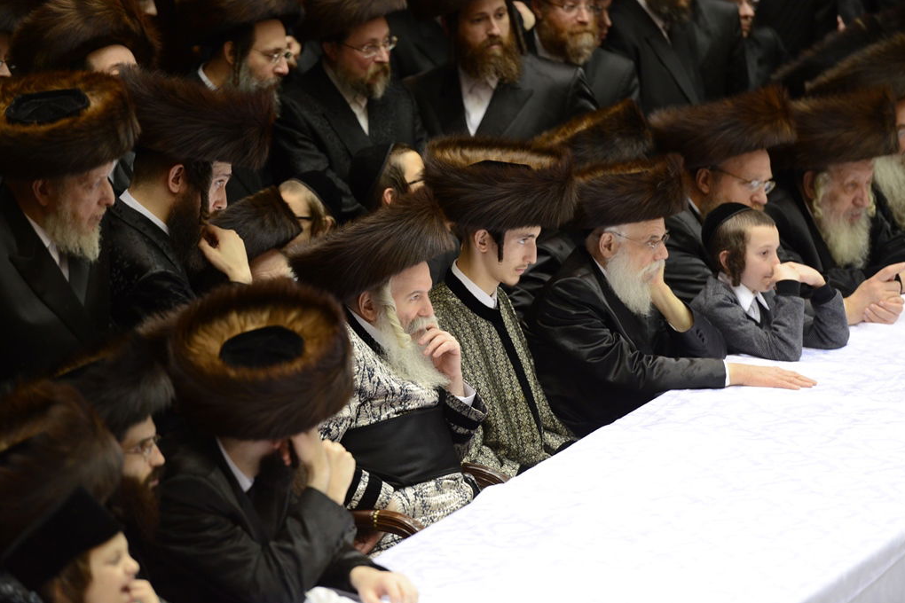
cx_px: 453
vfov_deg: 6.8
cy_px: 302
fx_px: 5053
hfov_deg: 10.2
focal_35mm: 201
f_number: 3.5
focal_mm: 200
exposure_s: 1/80
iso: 1600
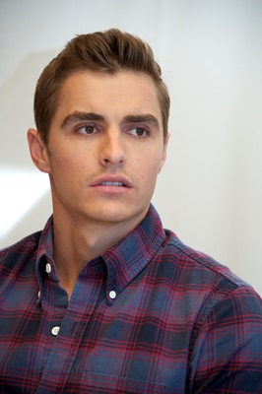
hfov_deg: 7.6
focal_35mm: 180
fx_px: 1968
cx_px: 131
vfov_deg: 11.4
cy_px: 197
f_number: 5.6
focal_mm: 180
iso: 500
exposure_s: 1/80
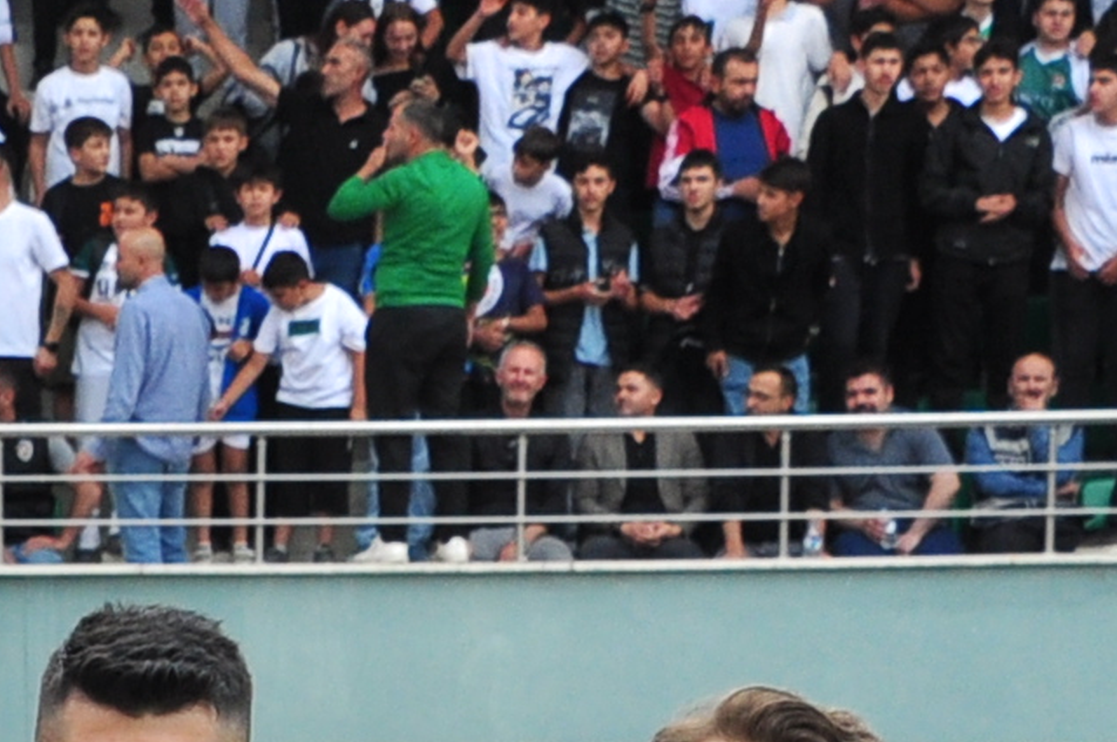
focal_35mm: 286
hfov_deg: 7.0
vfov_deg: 4.7
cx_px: -814
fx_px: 8865
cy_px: 1575
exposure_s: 1/400
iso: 400
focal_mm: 38
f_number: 11
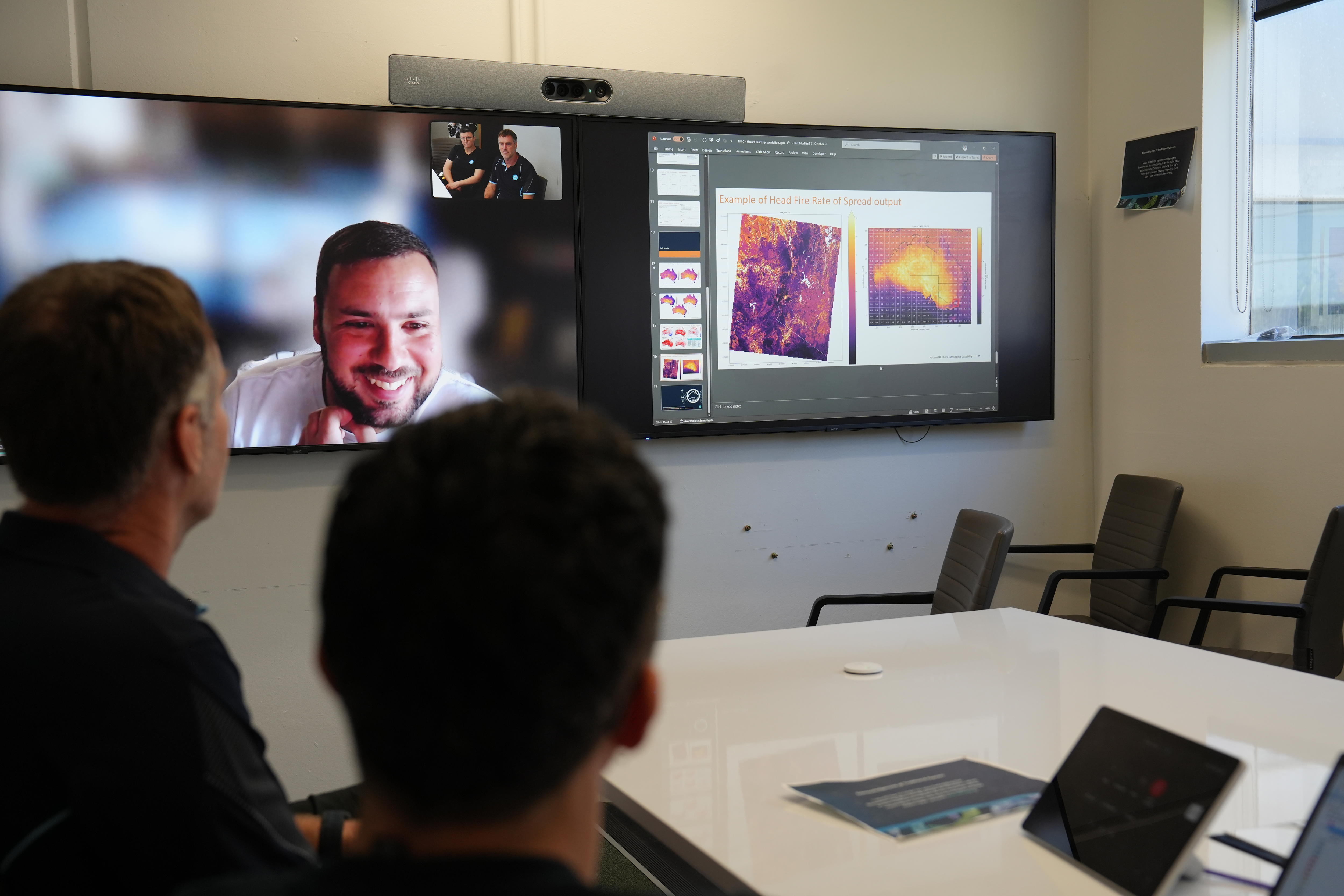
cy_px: 448
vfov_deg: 33.4
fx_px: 1493
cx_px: 672
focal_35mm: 40
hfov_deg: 48.5
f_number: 4
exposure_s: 1/160
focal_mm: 40
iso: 800
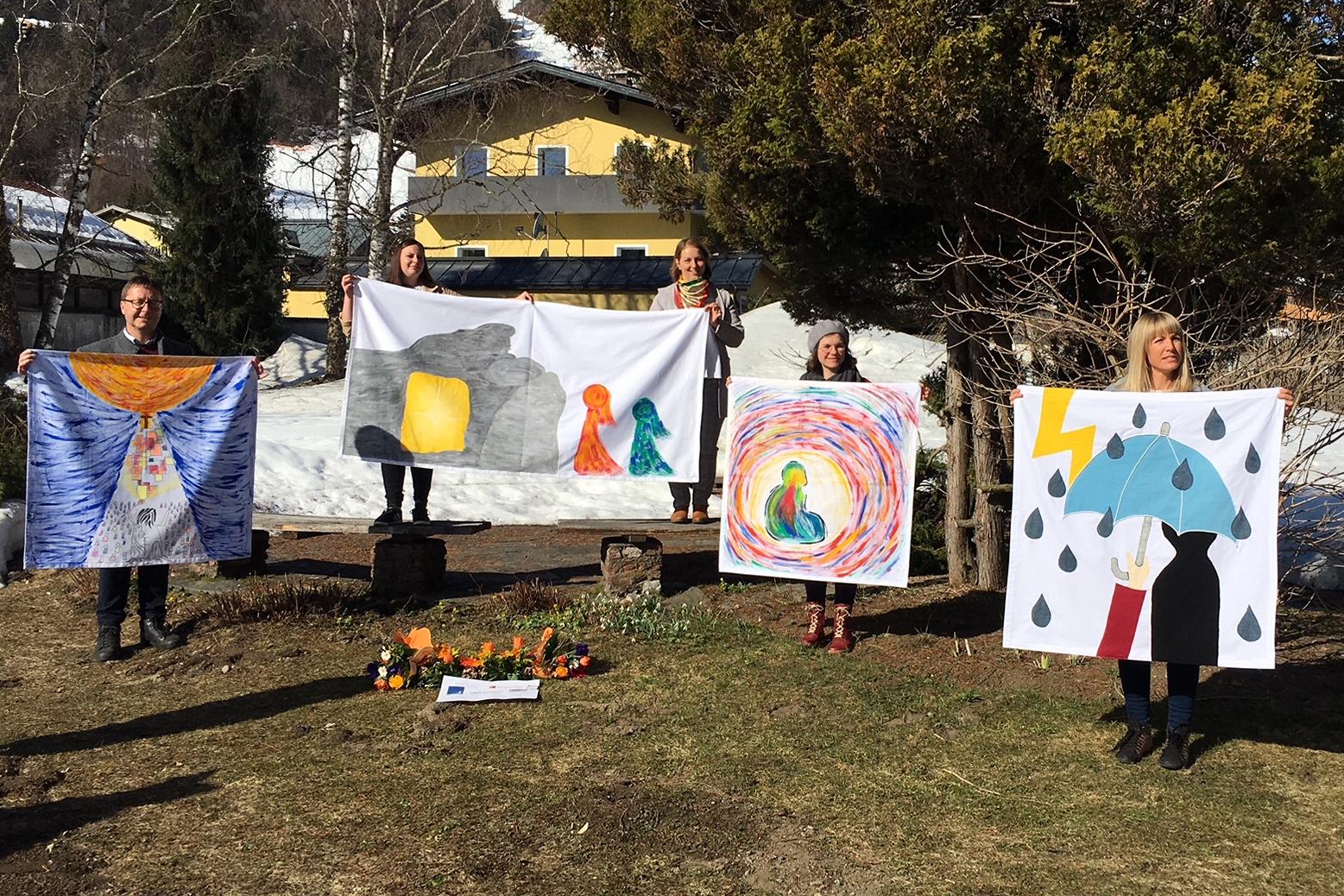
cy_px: 452
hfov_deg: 60.3
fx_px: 1157
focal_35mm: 31
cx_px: 663
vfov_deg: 42.3
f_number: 2.2
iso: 25
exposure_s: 1/3077
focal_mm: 4.15
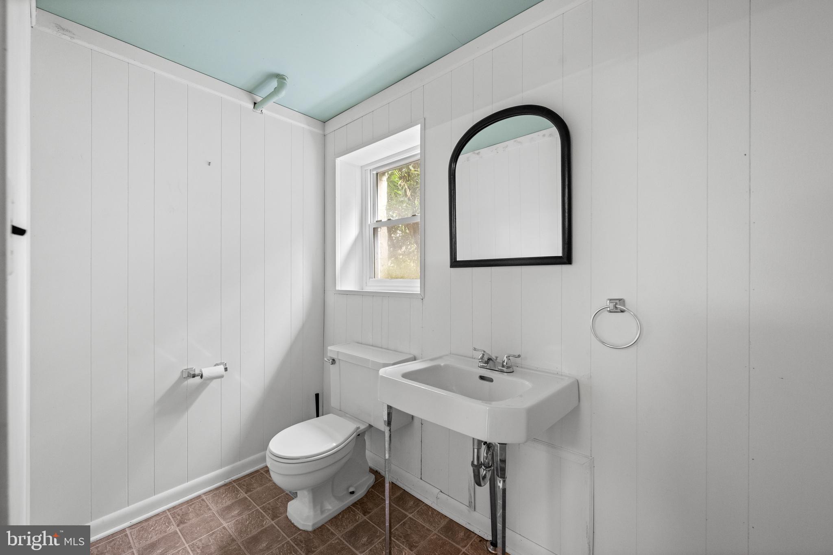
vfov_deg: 81.2
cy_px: 278
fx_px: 324
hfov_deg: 104.3
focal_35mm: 14
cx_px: 416
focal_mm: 14
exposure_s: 1/2.5
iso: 1000
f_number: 7.1
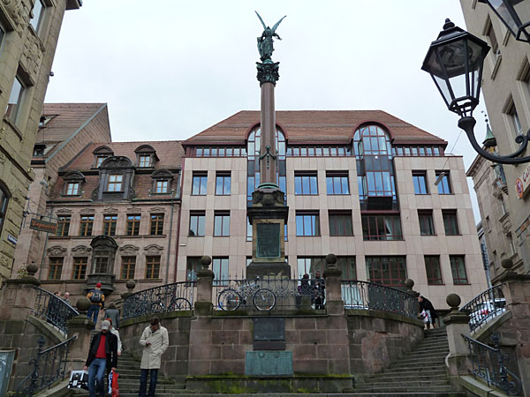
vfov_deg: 46.8
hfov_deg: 60.0
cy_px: 198
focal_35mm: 30
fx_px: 459
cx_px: 265
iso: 125
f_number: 4
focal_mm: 5
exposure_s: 1/160
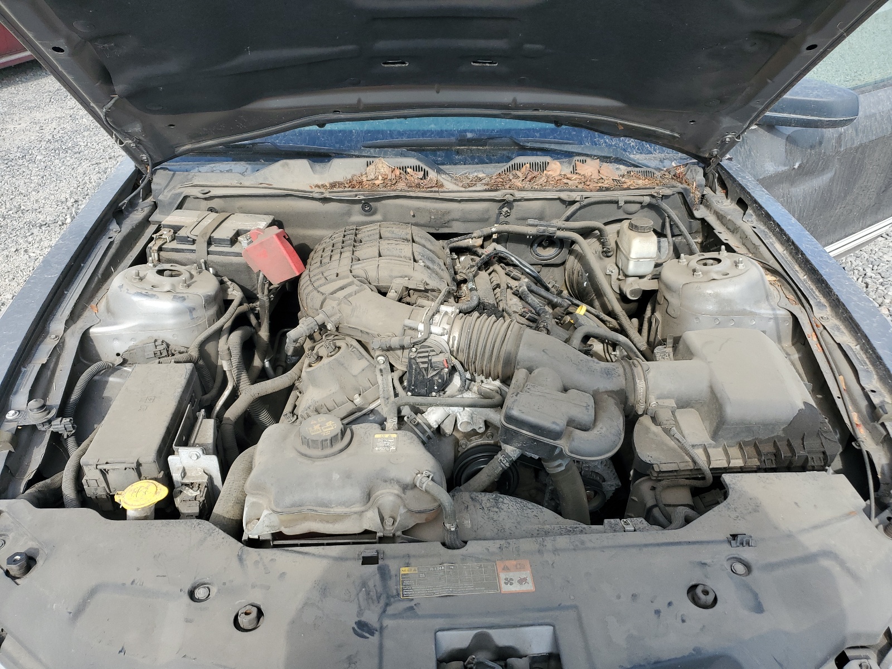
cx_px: 446
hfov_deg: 67.3
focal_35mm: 26
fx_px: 670
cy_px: 334
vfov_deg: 53.1
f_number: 1.5
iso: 50
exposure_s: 1/1000
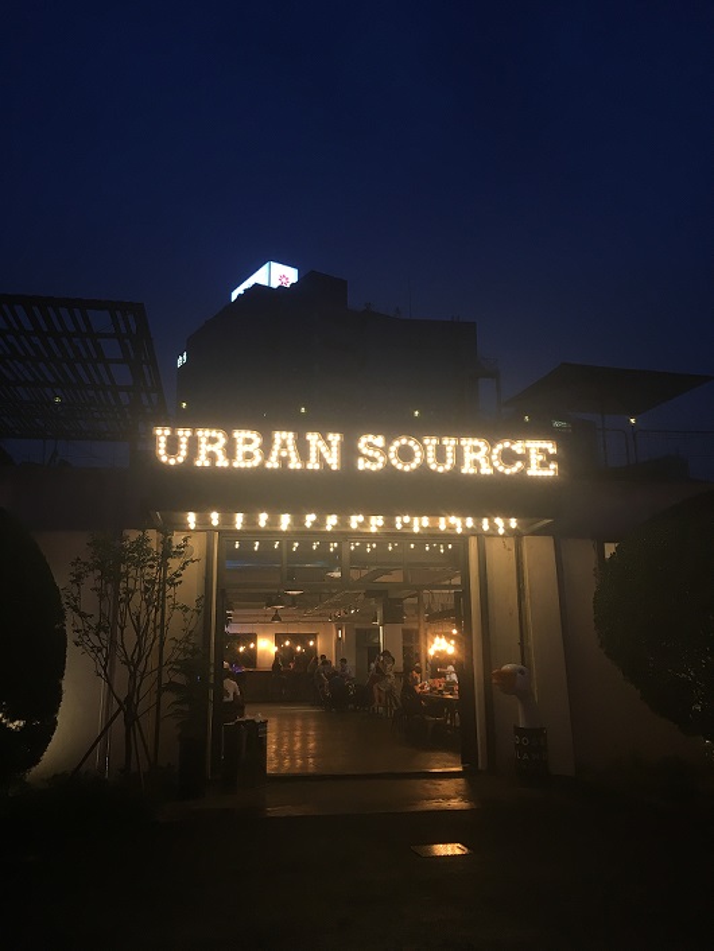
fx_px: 797
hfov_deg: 48.3
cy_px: 476
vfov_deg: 61.6
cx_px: 357
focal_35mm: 29
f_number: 2.2
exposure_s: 1/30
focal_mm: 4.15
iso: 50
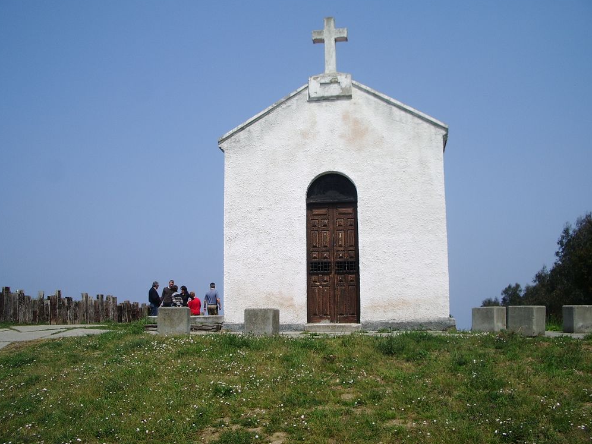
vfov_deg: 39.7
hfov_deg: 51.4
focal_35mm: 36
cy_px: 220
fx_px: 616
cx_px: 298
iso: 50
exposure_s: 1/640
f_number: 4.3
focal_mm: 5.8
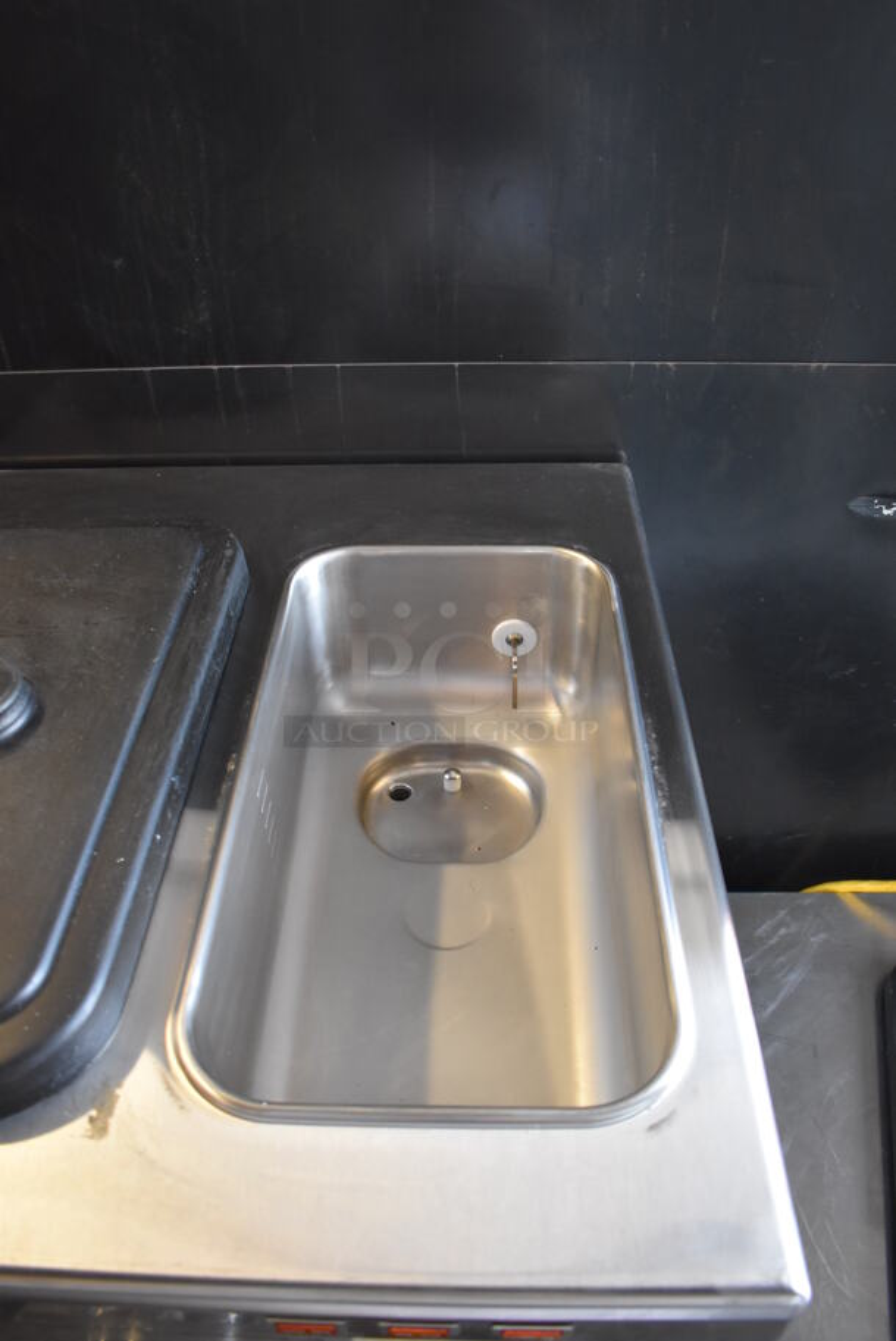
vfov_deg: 67.3
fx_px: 1006
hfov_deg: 48.0
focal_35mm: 27
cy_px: 670
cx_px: 448
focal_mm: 18
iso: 2200
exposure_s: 1/125
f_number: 3.5
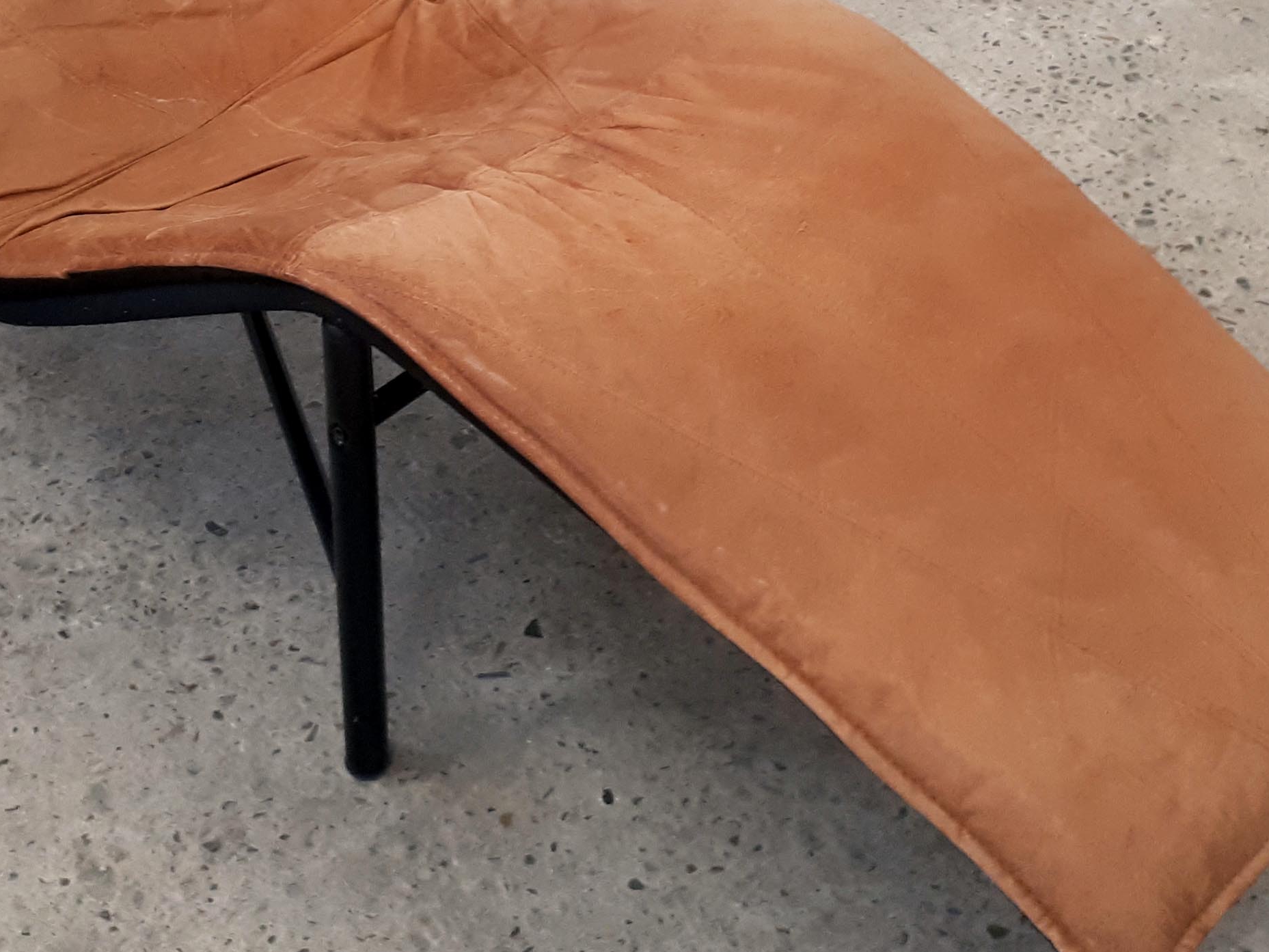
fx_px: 2456
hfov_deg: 28.8
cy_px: 55
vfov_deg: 21.3
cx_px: 467
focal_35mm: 67
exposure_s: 1/25
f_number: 1.9
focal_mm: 3.6
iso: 200
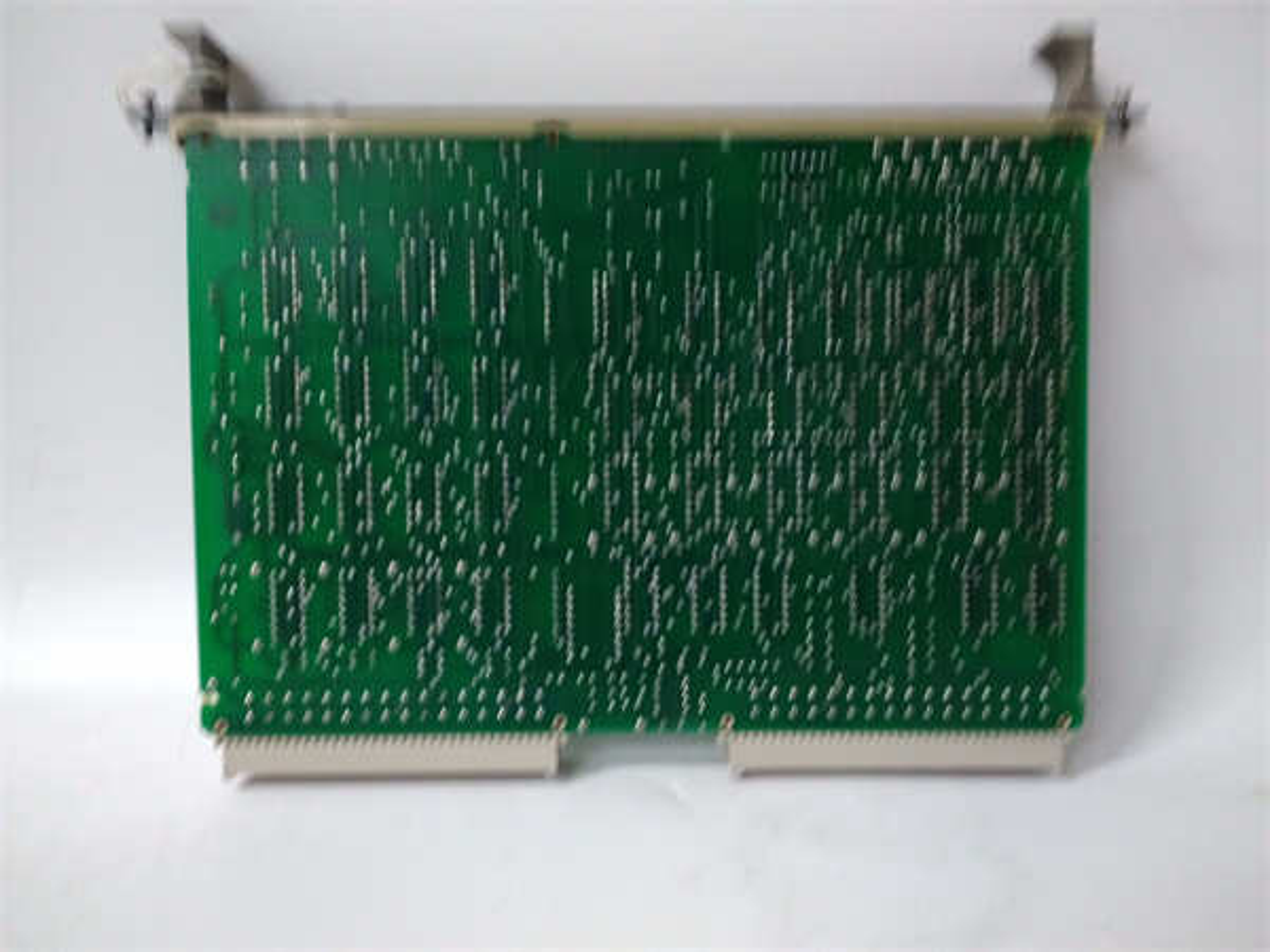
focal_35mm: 27
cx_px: 635
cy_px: 476
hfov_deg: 65.3
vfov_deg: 51.4
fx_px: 991
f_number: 2
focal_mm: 3.79
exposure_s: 1/33
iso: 716
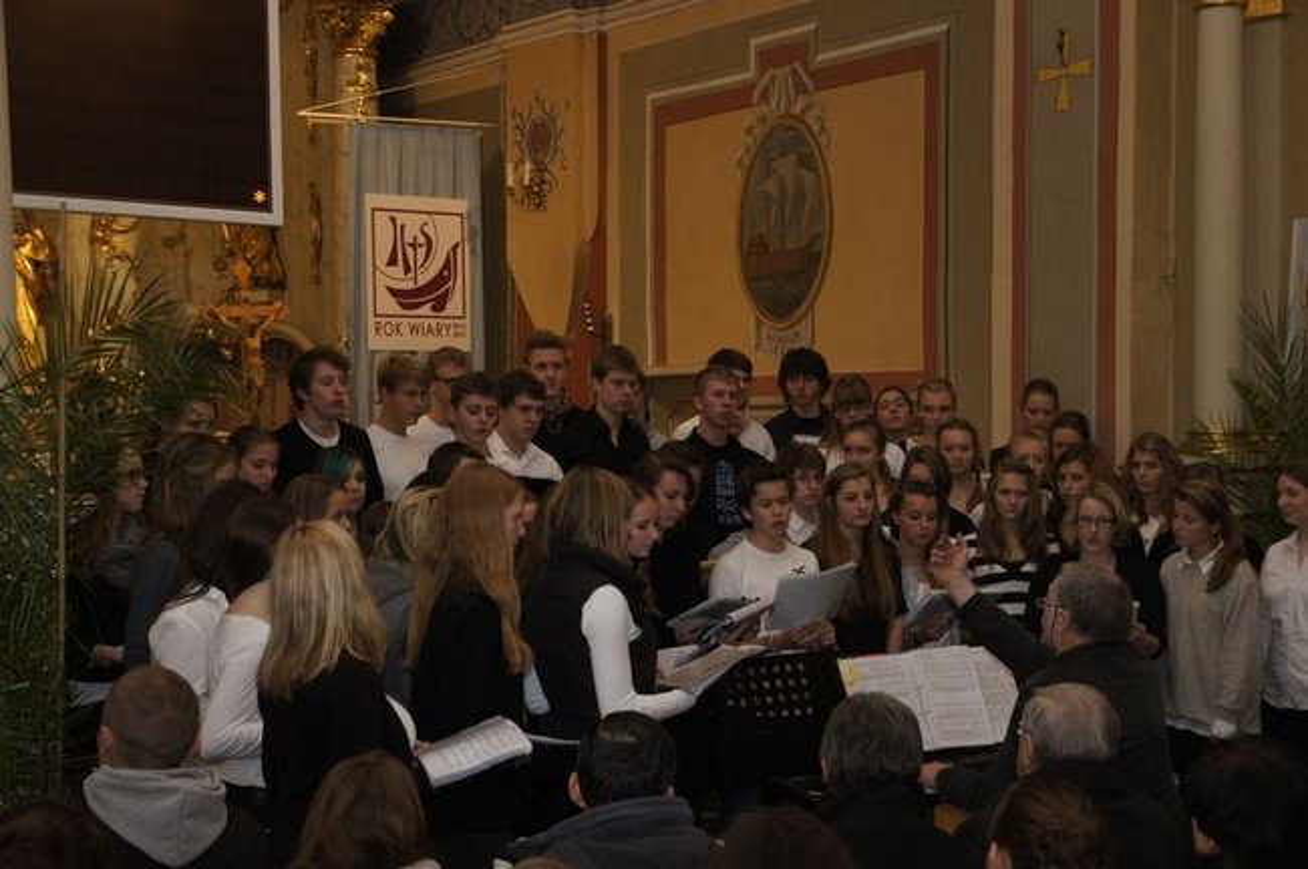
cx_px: 654
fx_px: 1906
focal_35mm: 52
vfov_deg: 25.7
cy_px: 434
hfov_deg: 37.9
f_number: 5.6
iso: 1600
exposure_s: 1/60
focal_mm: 35
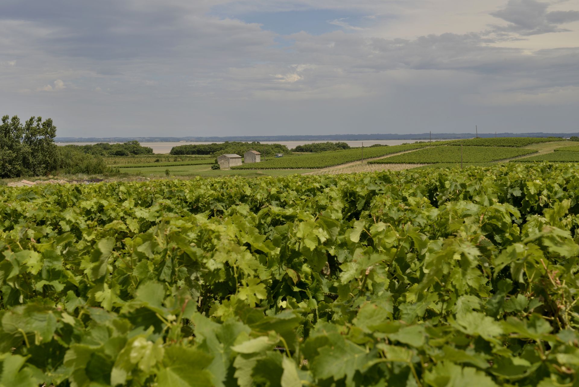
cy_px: 194
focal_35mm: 48
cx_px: 290
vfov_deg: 28.1
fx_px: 772
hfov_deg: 41.1
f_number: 11
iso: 100
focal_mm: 48
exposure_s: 1/160
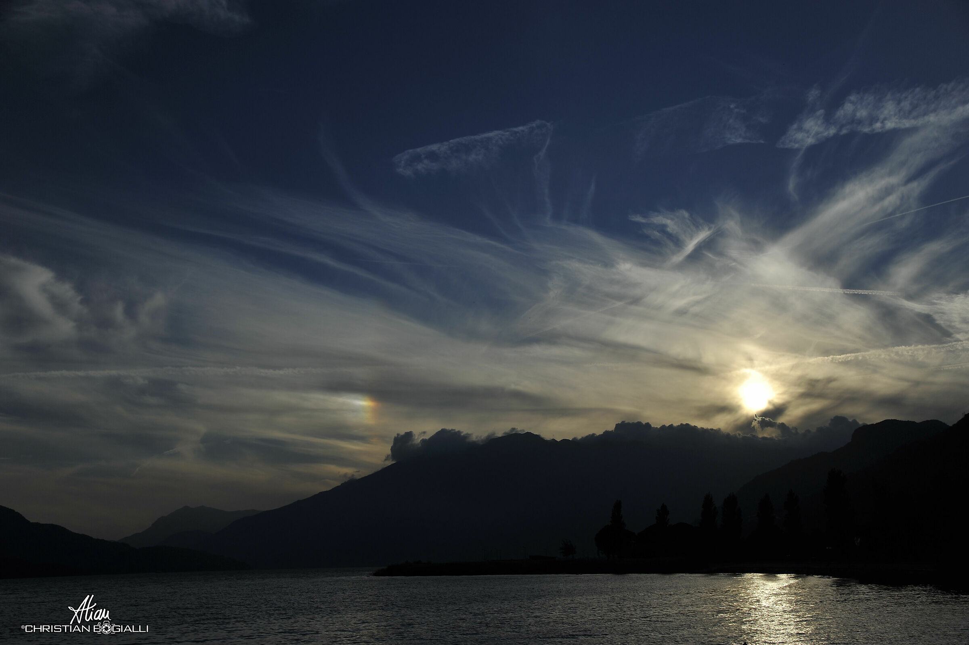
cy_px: 322
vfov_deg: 37.8
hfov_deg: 54.5
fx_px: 941
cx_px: 484
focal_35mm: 35
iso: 200
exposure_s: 1/1250
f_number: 6.3
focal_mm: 35
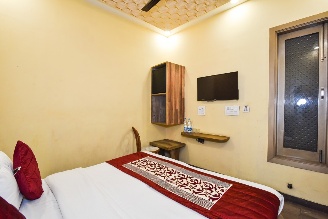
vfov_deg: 73.8
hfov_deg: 96.7
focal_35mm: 16
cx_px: 164
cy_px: 110
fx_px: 146
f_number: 8
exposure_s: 1/50
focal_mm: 16
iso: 1000
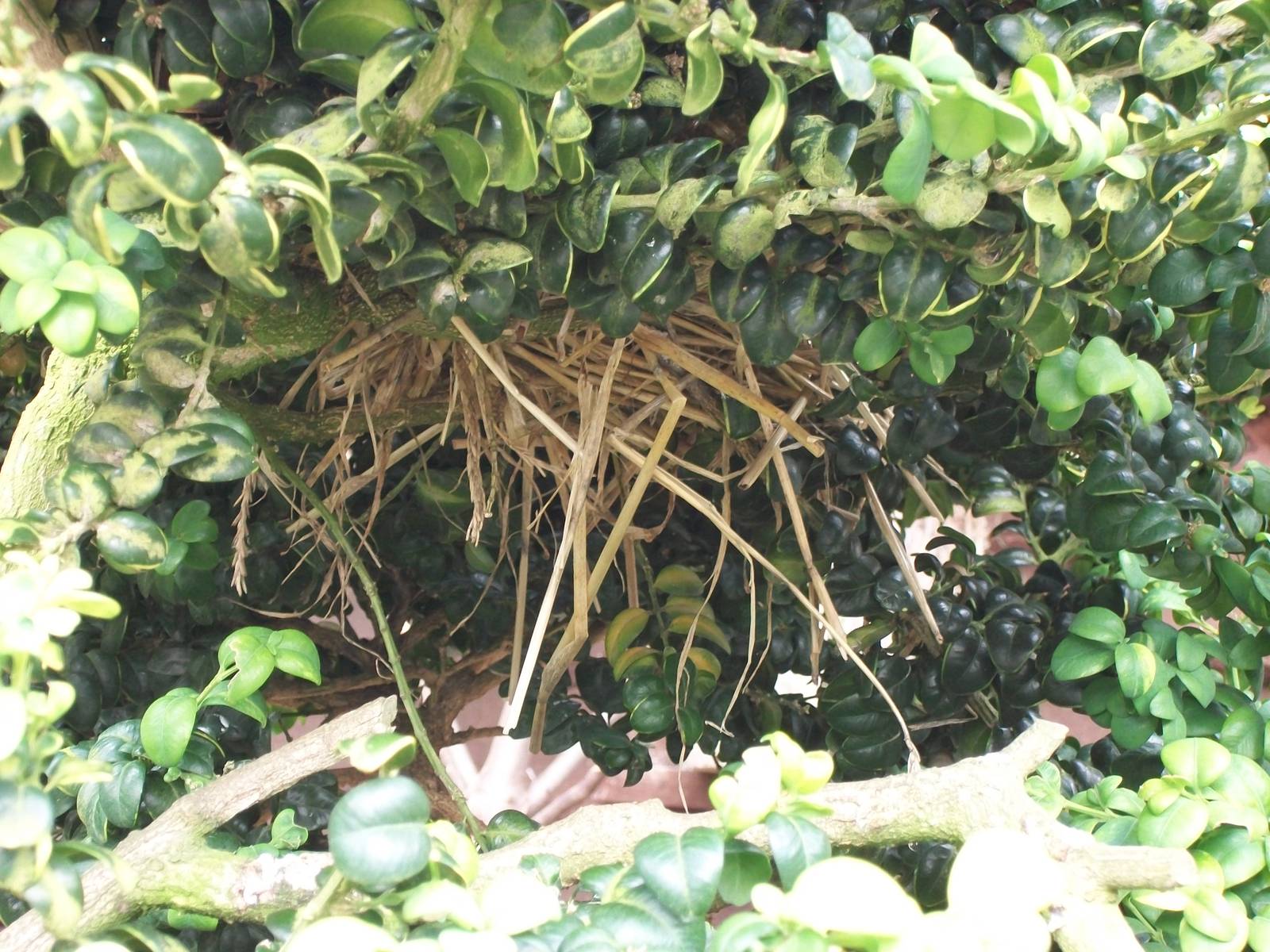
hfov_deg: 20.4
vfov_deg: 15.4
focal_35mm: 96
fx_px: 3522
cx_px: 635
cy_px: 476
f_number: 5.2
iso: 160
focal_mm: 17.1
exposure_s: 1/13
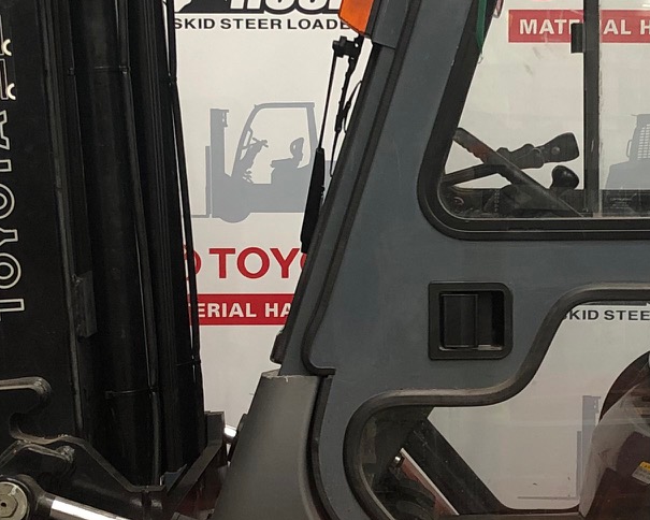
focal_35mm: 91
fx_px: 1751
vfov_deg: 16.9
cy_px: 322
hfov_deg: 20.8
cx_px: 499
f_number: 1.8
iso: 50
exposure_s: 1/15
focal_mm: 4
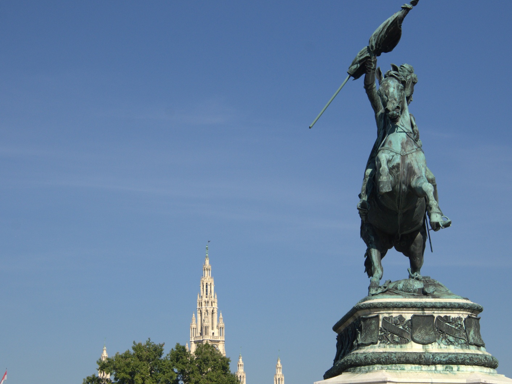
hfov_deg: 16.1
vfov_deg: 12.1
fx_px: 1812
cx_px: 244
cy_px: 192
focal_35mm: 123
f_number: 6.3
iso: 640
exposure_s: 1/2500
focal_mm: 75
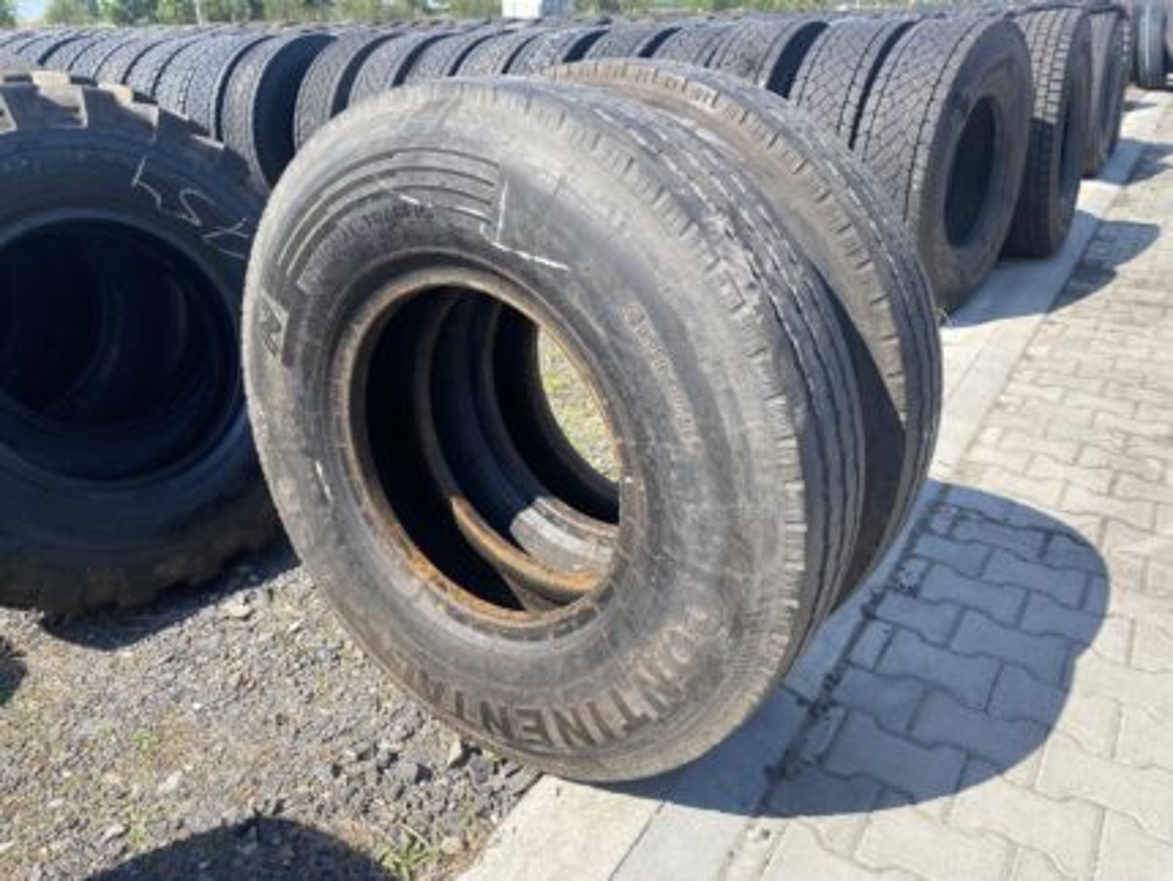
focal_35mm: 26
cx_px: 586
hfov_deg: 67.3
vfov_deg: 53.1
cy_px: 440
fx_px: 882
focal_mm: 4.25
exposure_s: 1/1007
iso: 32
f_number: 1.8
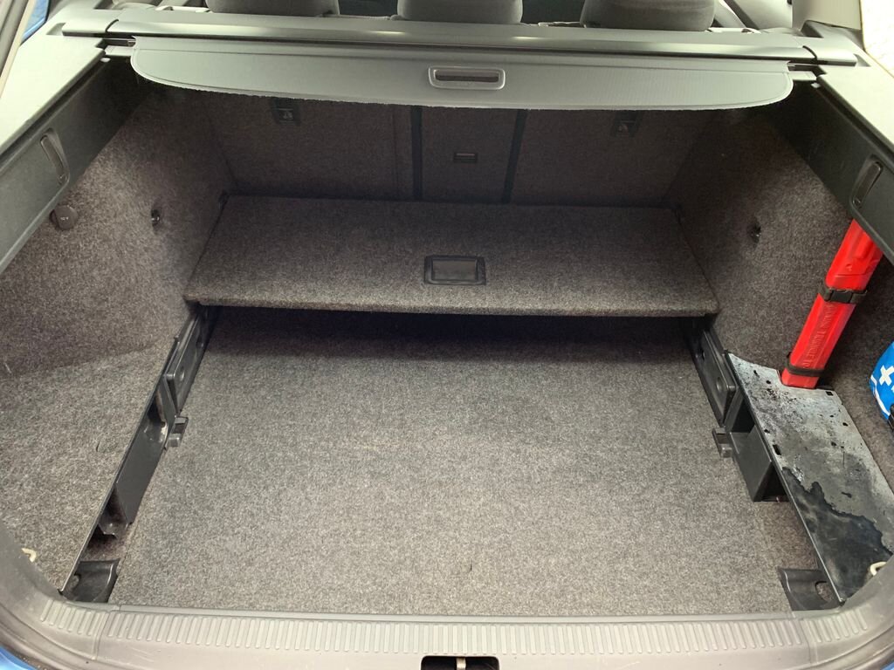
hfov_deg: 67.3
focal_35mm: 26
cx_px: 447
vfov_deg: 53.1
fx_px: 671
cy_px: 335
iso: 320
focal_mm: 4.25
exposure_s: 1/60
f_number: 1.8
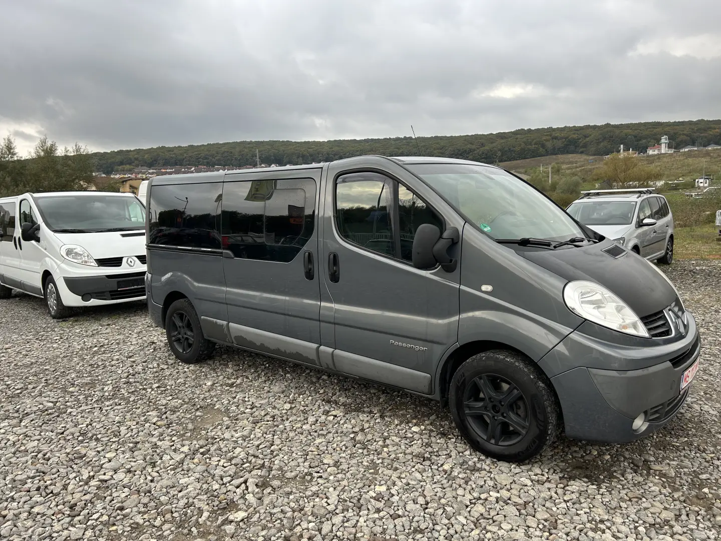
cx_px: 360
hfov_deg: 67.3
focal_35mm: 26
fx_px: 542
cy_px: 270
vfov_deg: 53.1
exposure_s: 1/155
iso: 40
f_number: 1.5
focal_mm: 5.7
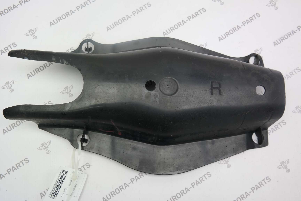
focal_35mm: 36
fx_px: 301
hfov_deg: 53.1
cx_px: 150
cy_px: 100
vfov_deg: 36.9
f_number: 4
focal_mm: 24
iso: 200
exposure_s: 1/50
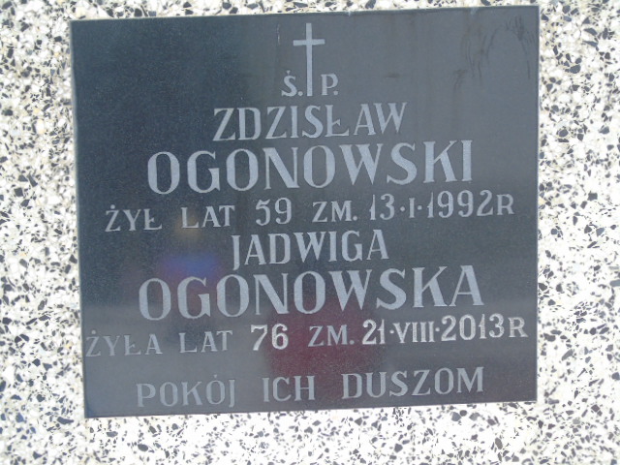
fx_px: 2221
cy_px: 232
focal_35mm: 124
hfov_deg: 15.9
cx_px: 310
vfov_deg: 12.0
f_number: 4.6
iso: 200
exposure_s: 1/30
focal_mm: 22
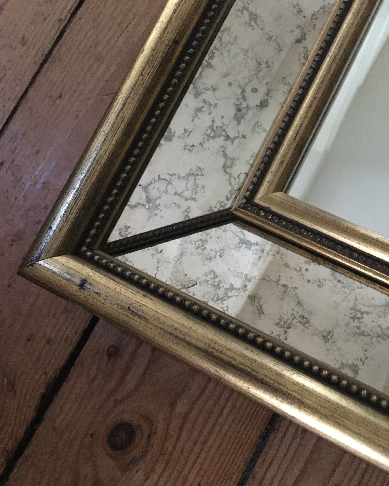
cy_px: 260
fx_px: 446
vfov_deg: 57.1
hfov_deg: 47.1
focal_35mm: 31
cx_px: 192
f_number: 2.2
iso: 500
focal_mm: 4.15
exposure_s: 1/17
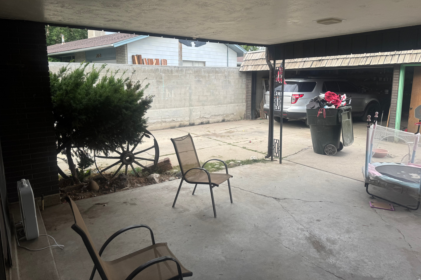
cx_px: 211
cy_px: 124
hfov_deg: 71.5
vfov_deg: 51.2
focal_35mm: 25
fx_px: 292
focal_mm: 6.76
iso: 80
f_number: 1.78
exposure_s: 1/333
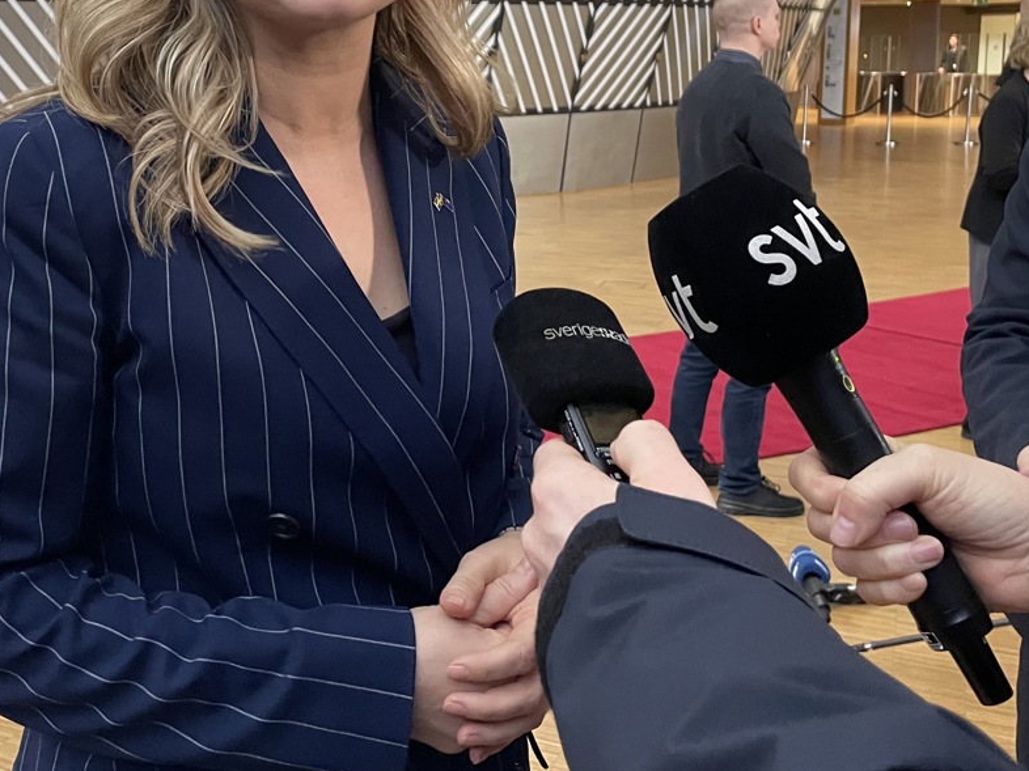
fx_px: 1337
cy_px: 211
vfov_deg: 31.7
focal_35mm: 45
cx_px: 279
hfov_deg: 41.1
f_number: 1.6
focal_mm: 4.2
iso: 500
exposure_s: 1/60
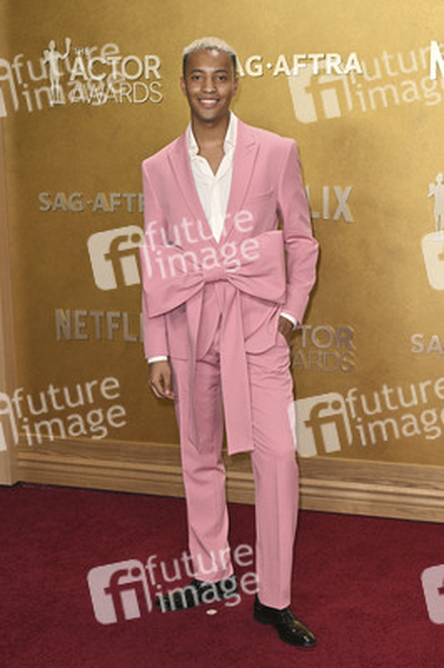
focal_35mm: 54
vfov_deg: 36.9
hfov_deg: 25.0
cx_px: 222
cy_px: 334
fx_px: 1001
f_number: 5.6
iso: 2500
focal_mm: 54
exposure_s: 1/320
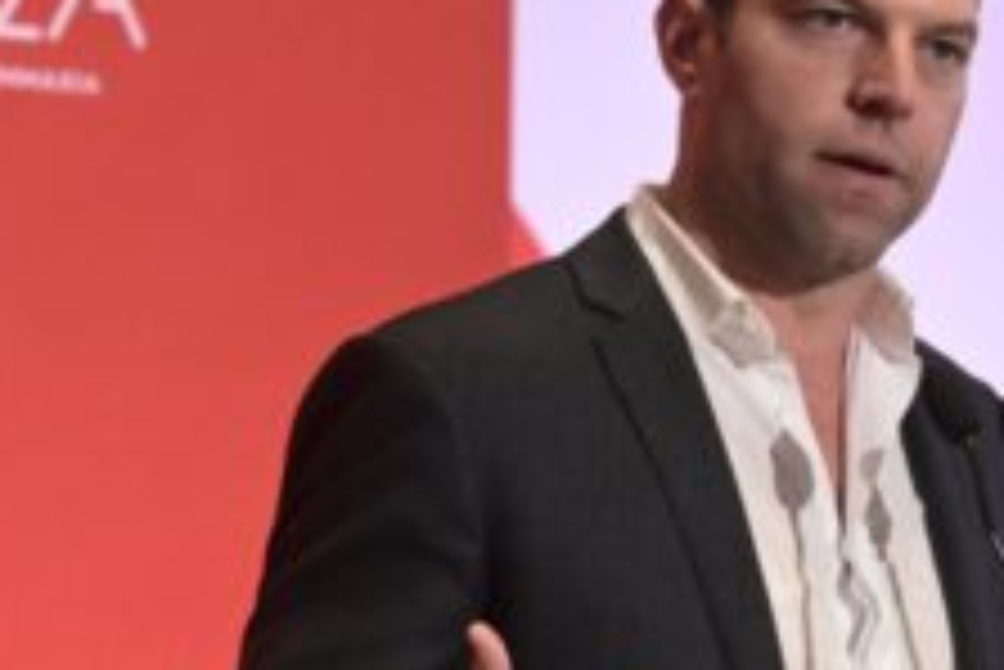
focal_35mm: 277
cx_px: 788
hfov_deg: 7.4
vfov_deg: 5.0
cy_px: 454
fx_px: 7730
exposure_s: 1/320
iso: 5000
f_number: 4.5
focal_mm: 103
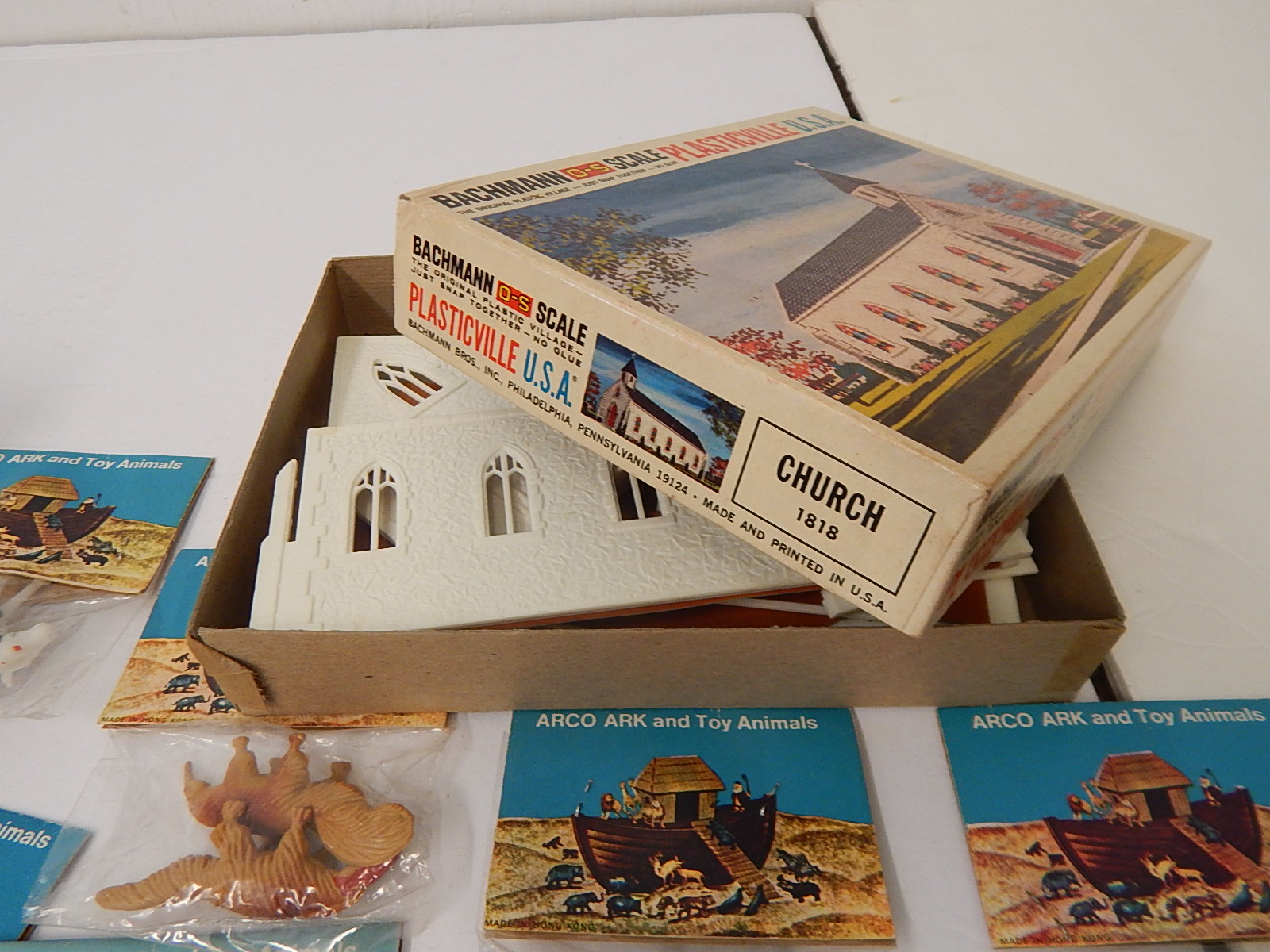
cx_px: 635
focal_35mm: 25
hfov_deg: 69.4
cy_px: 476
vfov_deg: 54.9
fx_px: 917
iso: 220
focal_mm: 4.5
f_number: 3.1
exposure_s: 1/30
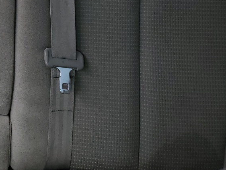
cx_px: -72
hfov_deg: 23.2
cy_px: -35
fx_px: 483
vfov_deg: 18.8
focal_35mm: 74
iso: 50
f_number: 1.5
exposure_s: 1/323
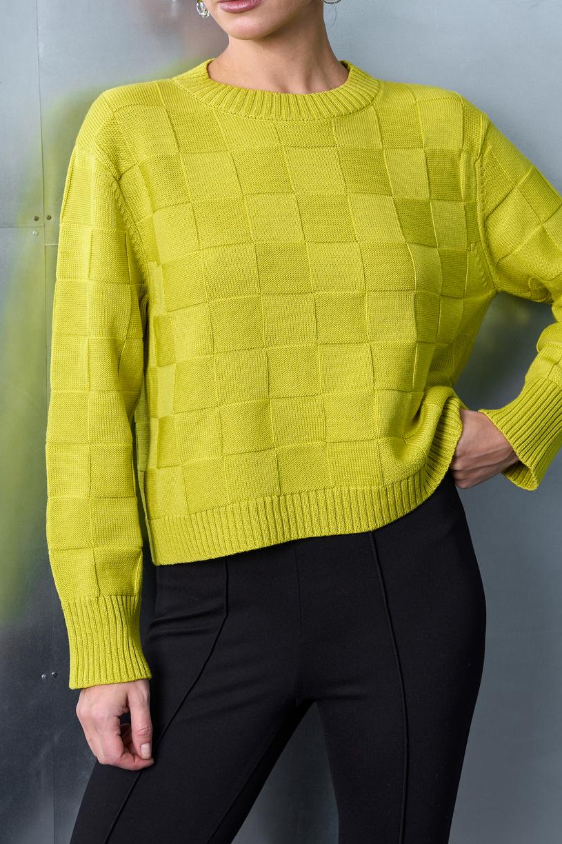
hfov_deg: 15.8
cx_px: 340
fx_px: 2019
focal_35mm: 86
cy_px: 366
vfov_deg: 23.6
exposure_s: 1/160
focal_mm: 52.7
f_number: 5.6
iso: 125
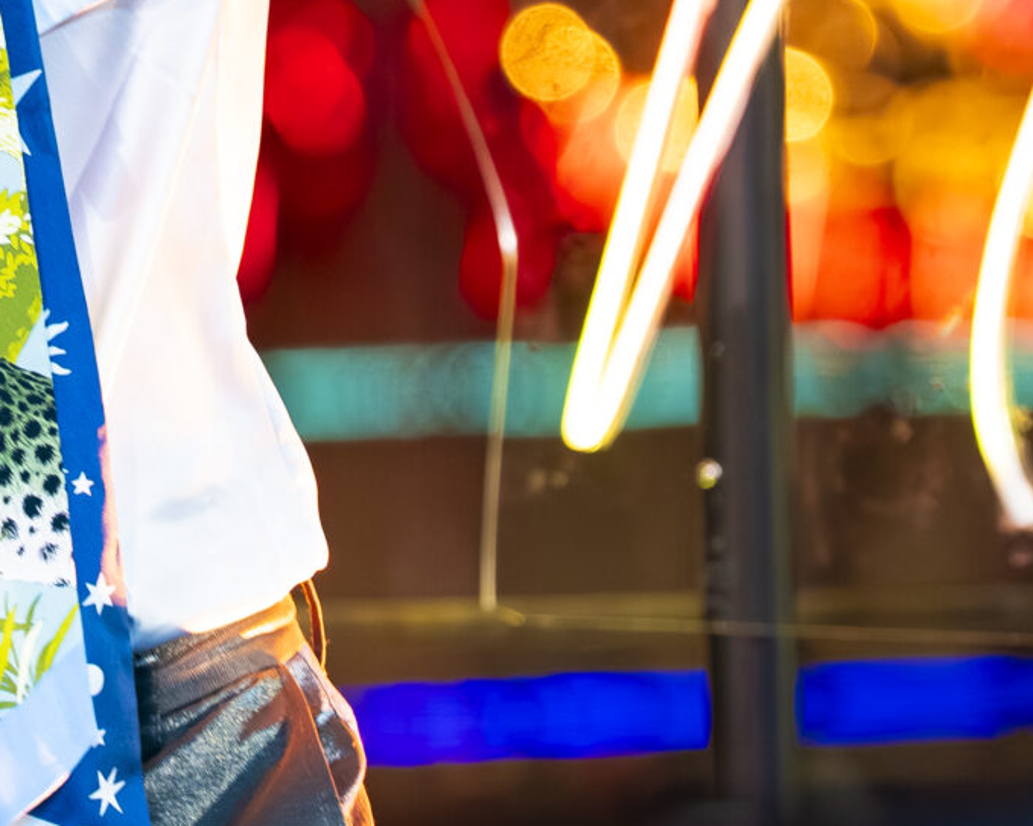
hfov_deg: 2.7
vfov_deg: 2.2
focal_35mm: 708
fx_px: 21642
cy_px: -229
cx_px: 116
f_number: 4
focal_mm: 200
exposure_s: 1/320
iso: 1600
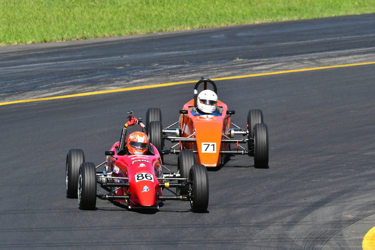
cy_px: 125
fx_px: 7810
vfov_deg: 1.8
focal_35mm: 750
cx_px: 188
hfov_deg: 2.8
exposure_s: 1/640
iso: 400
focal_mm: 500
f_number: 10
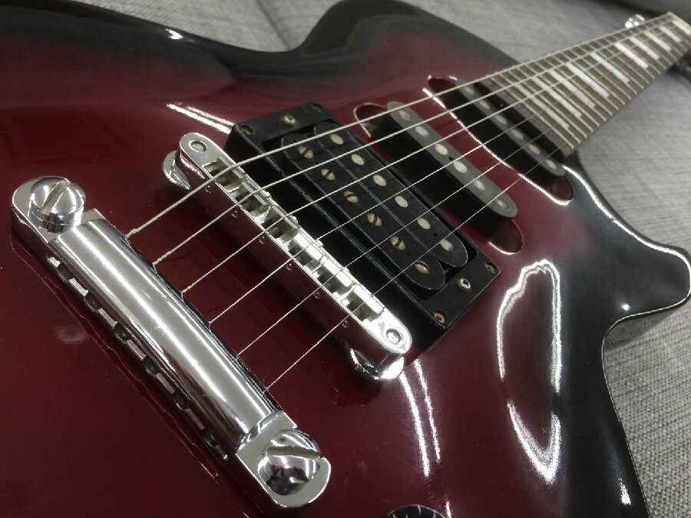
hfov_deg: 61.7
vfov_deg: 48.2
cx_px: 346
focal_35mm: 29
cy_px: 259
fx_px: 579
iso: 40
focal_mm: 4.15
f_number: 2.2
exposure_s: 1/30
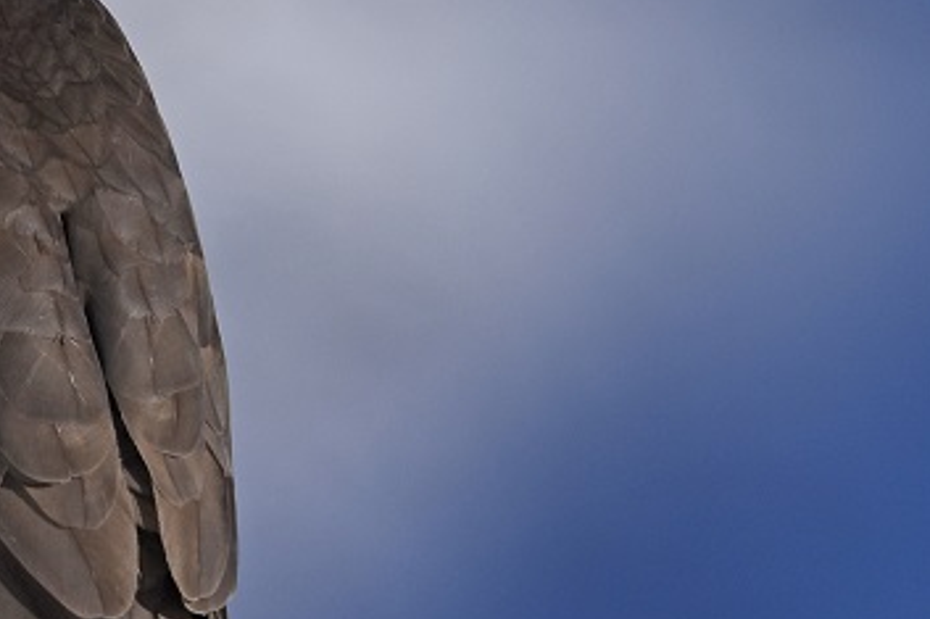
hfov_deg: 1.2
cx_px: 100
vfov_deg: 0.8
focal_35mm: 1701
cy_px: 316
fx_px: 43920
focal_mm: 500
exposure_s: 1/2000
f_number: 7.1
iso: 250
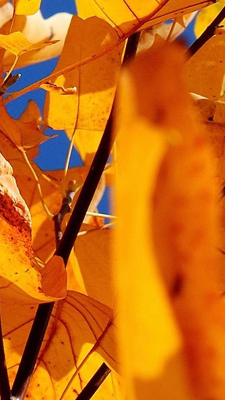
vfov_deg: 4.8
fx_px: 4721
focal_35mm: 445
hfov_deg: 2.7
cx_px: -207
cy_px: -365
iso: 200
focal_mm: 70
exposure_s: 1/200
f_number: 13
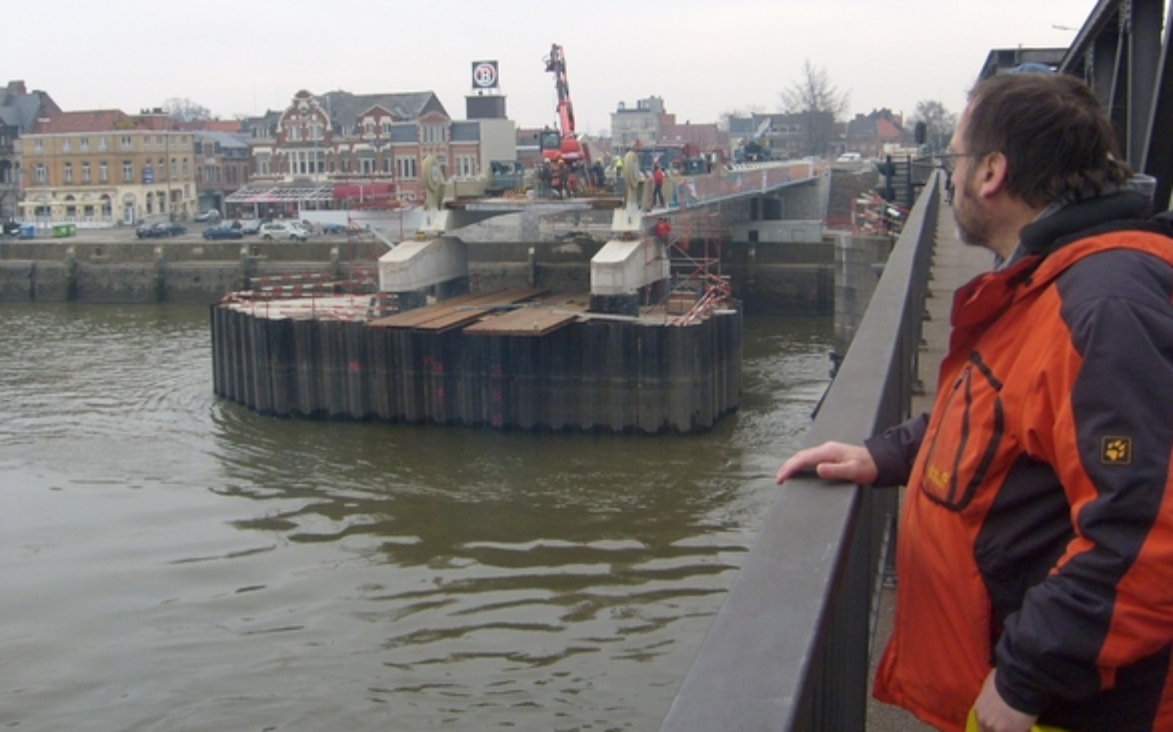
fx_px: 1215
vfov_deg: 33.5
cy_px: 300
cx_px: 593
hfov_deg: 51.6
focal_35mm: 38
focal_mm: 5.8
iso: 80
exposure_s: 1/350
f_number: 2.8
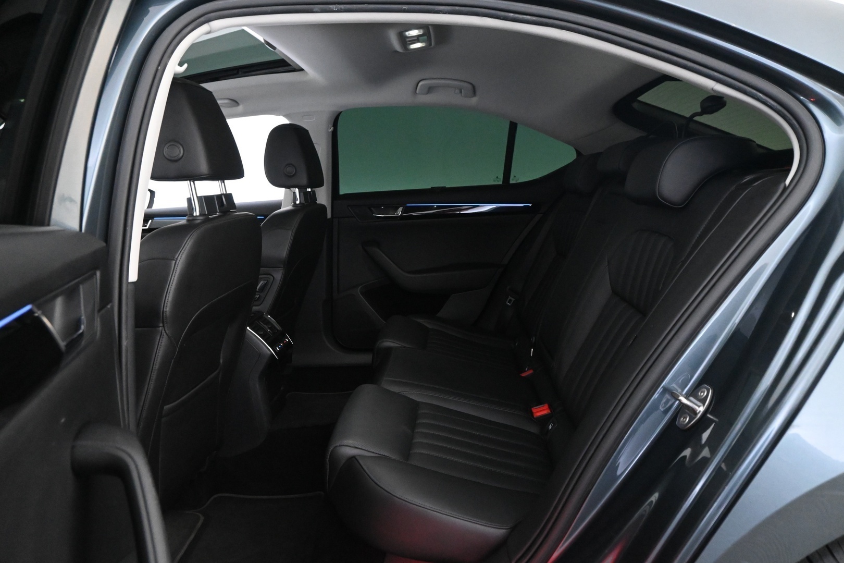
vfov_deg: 47.9
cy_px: 282
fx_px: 633
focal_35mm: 27
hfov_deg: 67.4
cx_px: 422
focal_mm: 18
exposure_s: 1/30
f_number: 5.6
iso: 5600
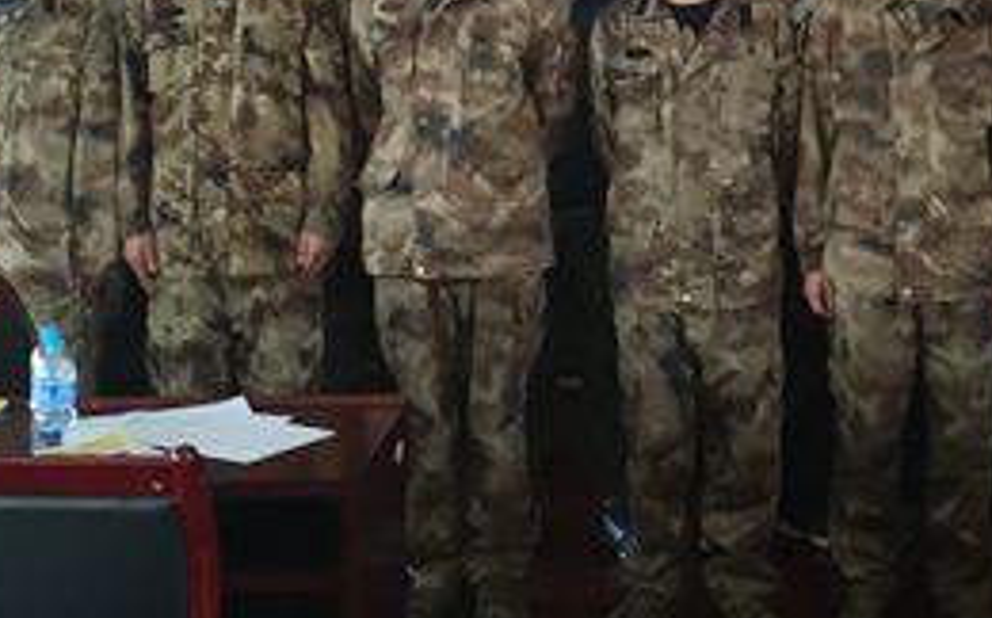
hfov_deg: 28.6
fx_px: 1918
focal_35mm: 71
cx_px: 721
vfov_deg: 17.9
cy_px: 11
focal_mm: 4.15
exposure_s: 1/33
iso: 100
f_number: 2.2
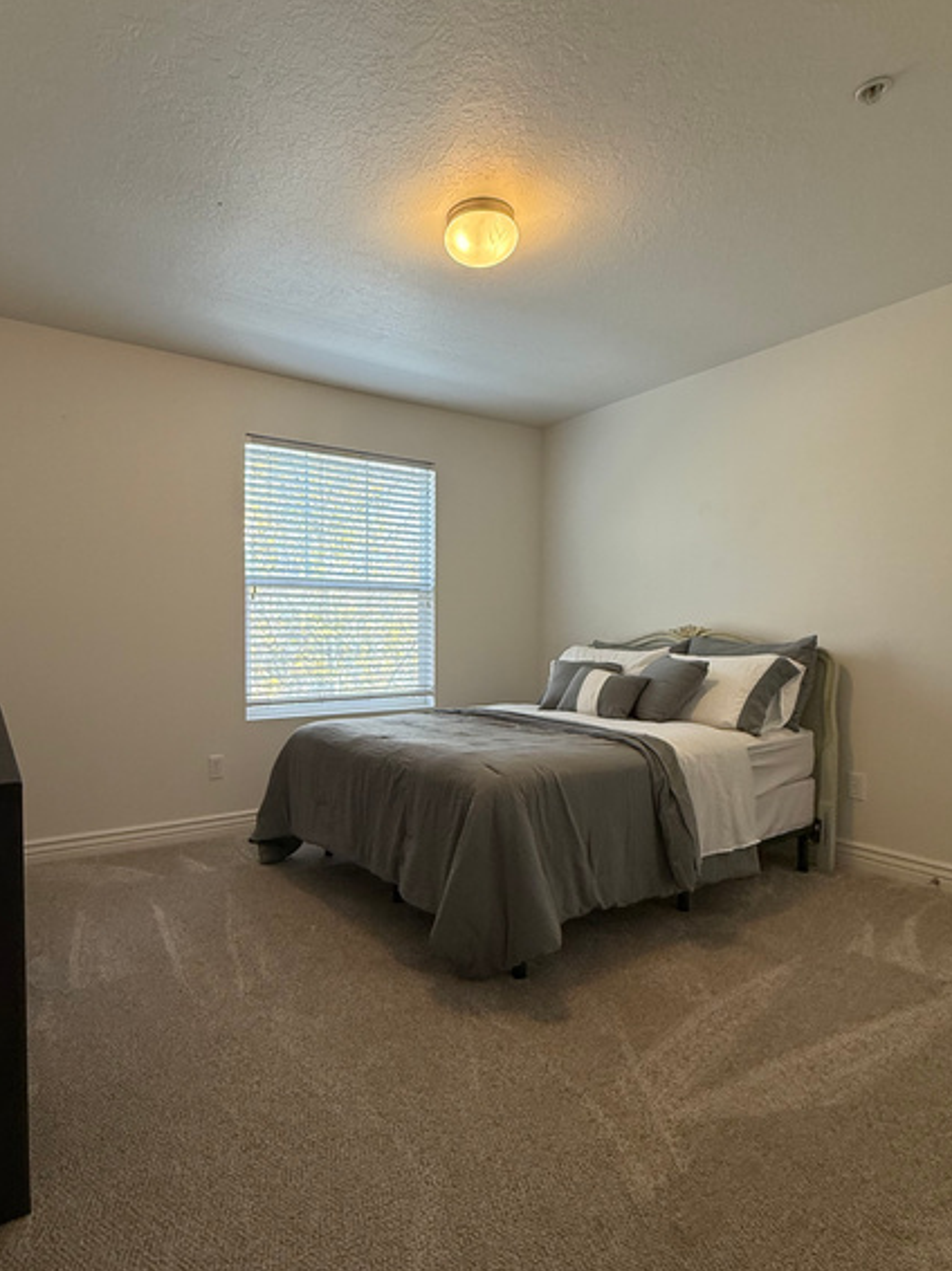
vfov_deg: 84.7
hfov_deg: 68.3
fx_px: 697
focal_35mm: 19
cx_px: 406
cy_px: 647
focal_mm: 2.22
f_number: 2.2
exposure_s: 1/120
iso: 125
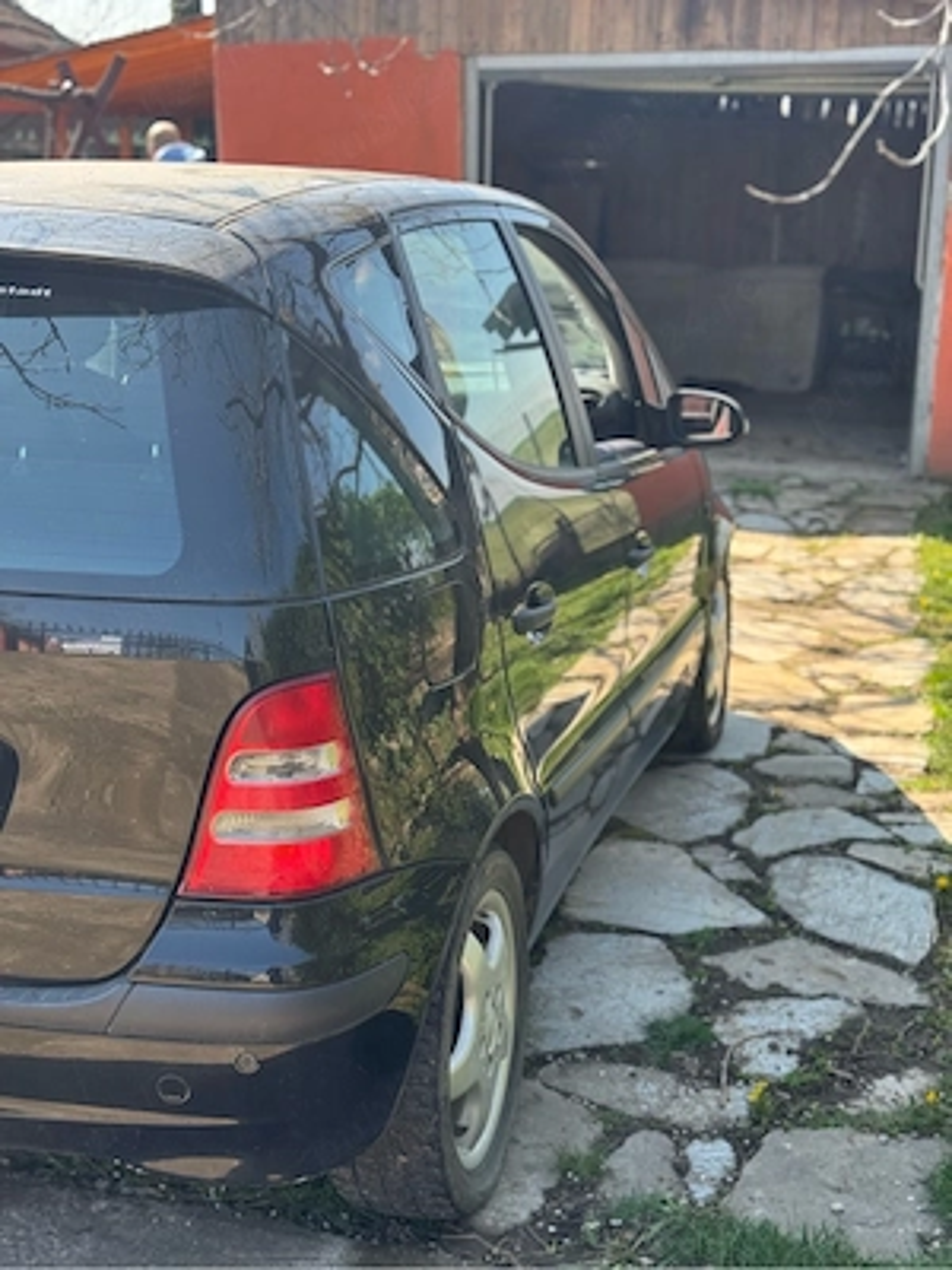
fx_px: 1760
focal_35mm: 48
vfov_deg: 39.7
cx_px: 476
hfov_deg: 30.3
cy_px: 635
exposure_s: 1/633
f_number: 1.78
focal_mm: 6.76
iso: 64
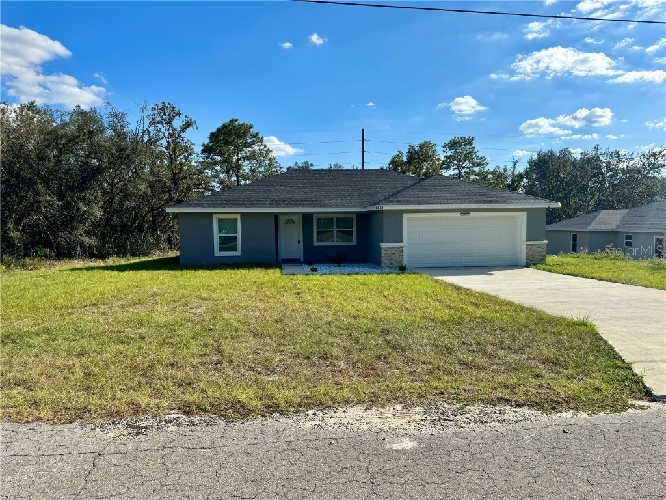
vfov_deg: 56.8
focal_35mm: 24
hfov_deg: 71.6
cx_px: 333
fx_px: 462
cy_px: 250
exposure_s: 1/5348
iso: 80
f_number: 1.78
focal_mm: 6.86
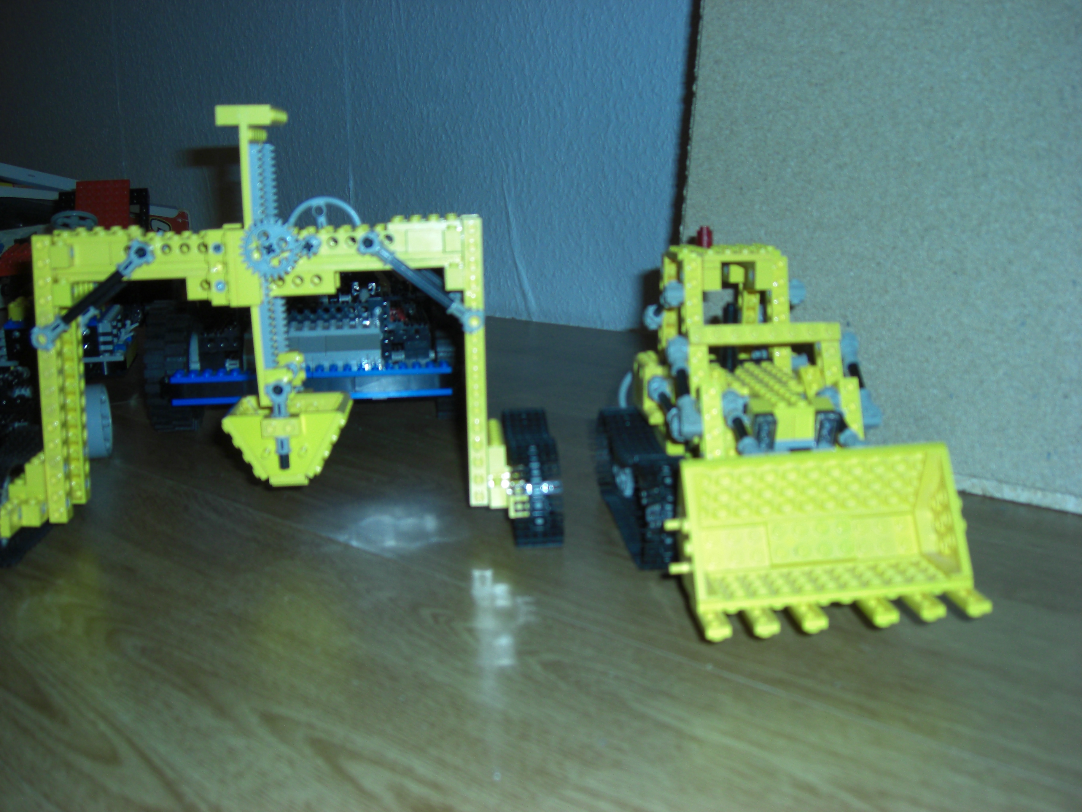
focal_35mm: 38
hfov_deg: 49.0
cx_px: 541
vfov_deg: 37.7
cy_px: 406
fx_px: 1188
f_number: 2.8
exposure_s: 1/60
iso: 200
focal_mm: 7.9
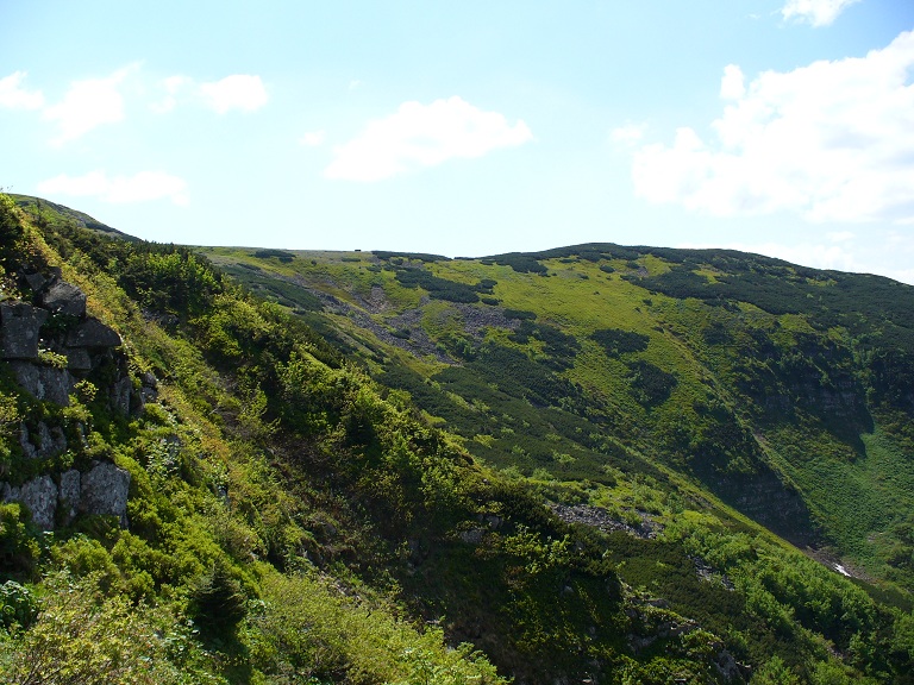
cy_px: 342
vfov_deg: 38.7
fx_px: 977
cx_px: 457
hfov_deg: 50.1
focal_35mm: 37
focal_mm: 6.1
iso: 80
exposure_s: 1/250
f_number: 5.6
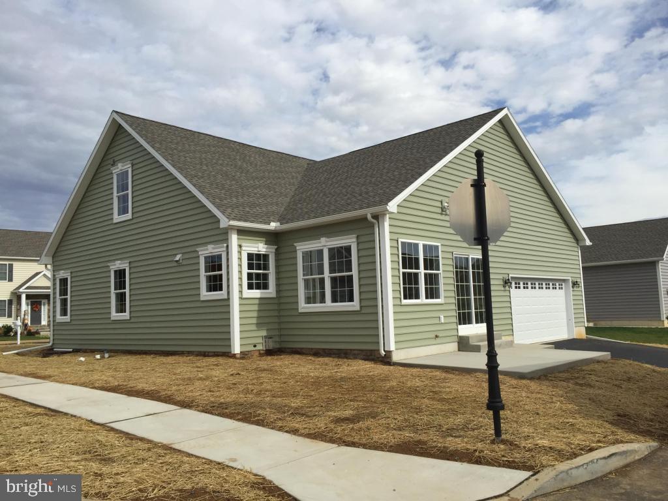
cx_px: 334
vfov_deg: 48.2
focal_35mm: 29
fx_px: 560
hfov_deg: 61.7
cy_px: 250
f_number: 2.2
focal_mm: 4.15
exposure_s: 1/2825
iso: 32
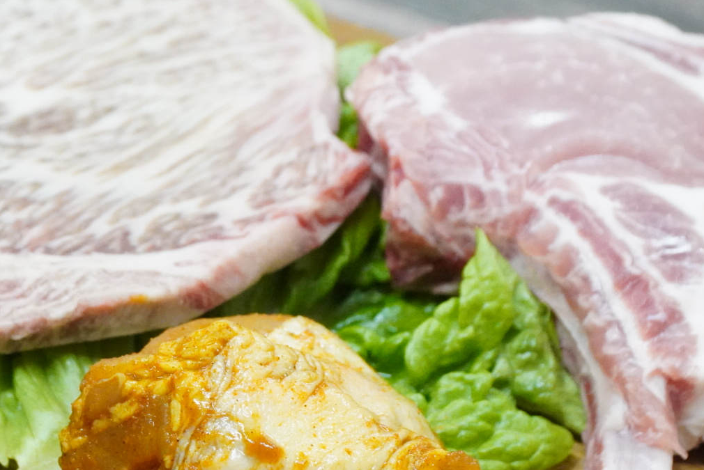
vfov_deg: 15.4
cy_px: 341
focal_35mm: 89
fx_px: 1738
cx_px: 189
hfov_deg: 22.7
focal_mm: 37
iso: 10000
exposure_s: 1/200
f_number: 8
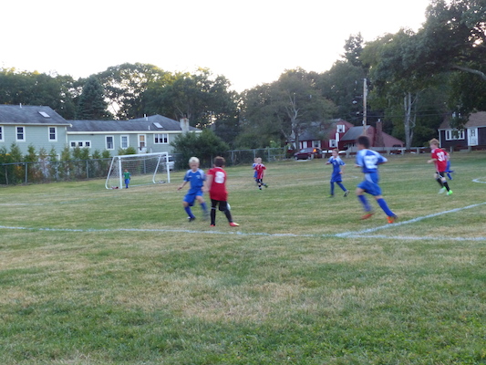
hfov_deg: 42.9
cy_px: 182
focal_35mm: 44
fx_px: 618
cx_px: 243
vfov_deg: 32.9
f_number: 8
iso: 400
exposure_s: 1/40
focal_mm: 7.8
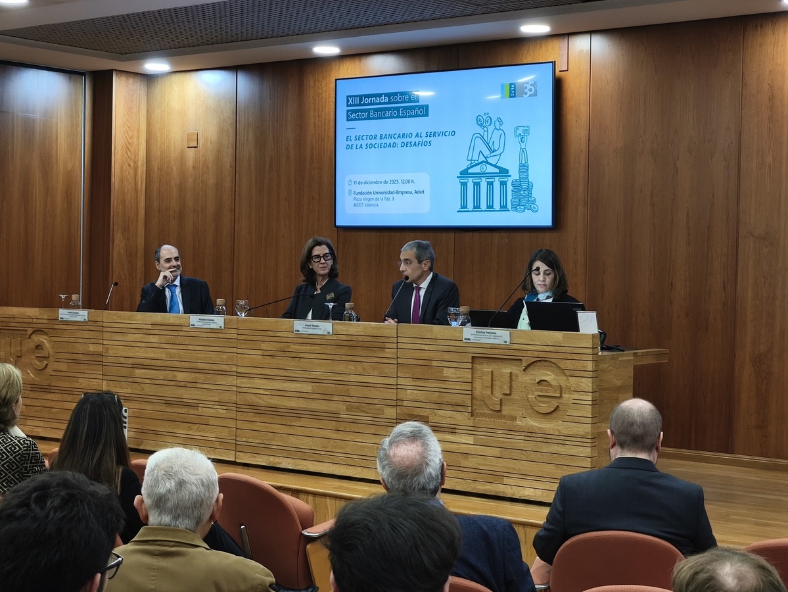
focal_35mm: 70
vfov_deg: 21.0
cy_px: 296
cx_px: 394
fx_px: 1594
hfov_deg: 27.8
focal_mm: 7.1
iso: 1000
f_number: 1.9
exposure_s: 1/100
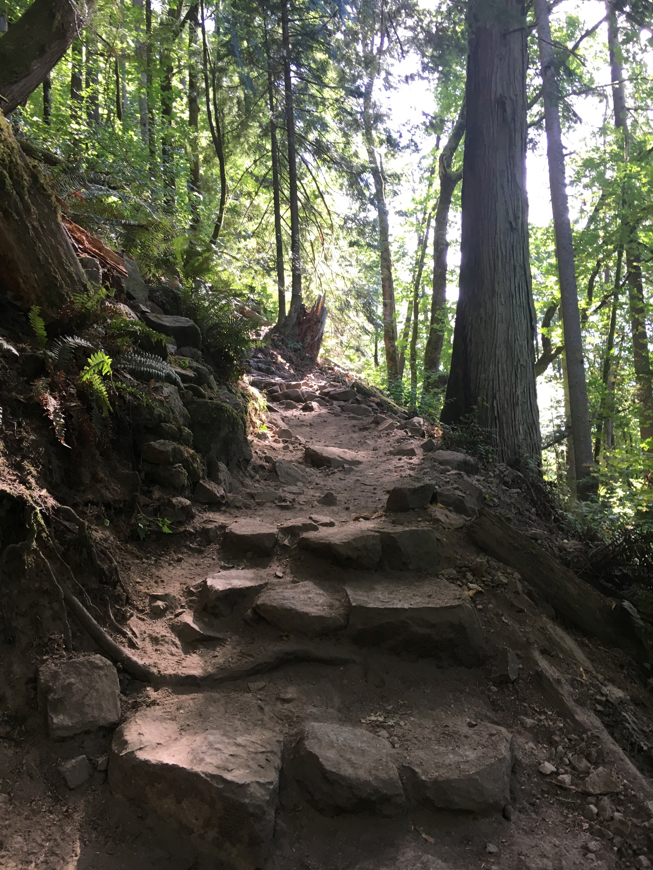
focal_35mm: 29
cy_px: 435
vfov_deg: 61.7
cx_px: 326
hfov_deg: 48.2
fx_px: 729
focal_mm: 4.15
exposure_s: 1/30
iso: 32
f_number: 2.2
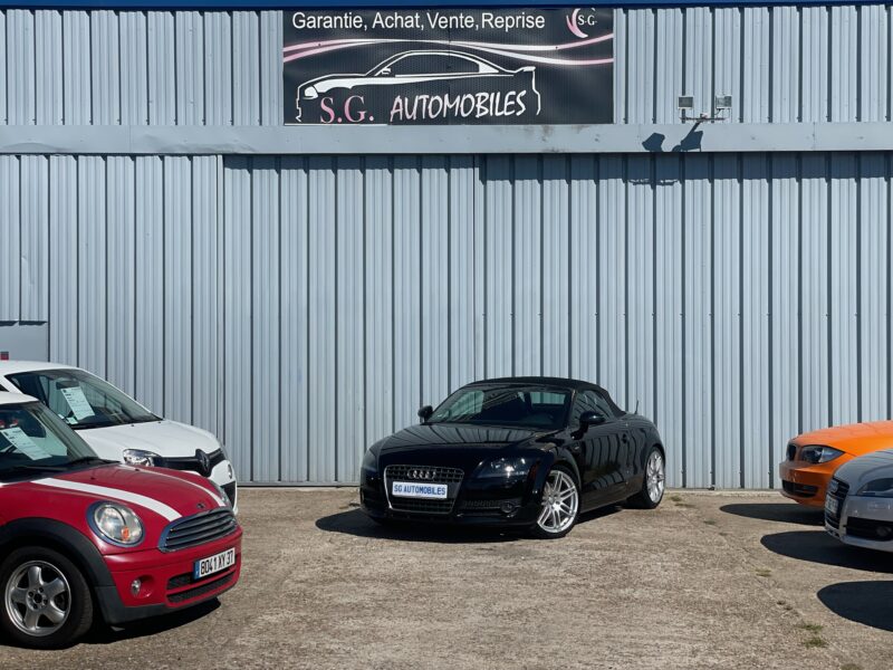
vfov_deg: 28.0
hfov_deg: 36.8
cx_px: 446
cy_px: 335
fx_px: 1341
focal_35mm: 52
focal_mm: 6
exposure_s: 1/3690
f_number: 2
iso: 32
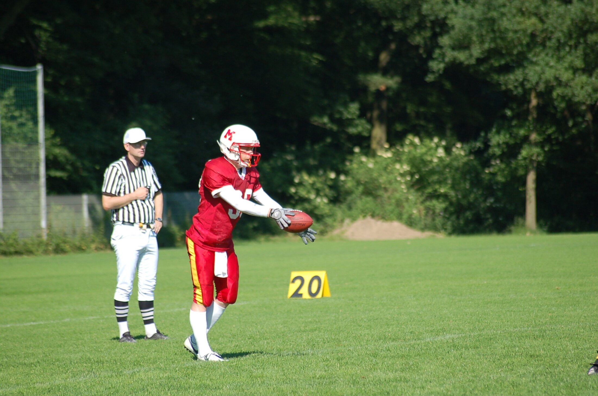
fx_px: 4850
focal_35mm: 292
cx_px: 299
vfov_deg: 4.7
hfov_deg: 7.1
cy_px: 198
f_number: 5
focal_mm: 195
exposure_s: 1/1000
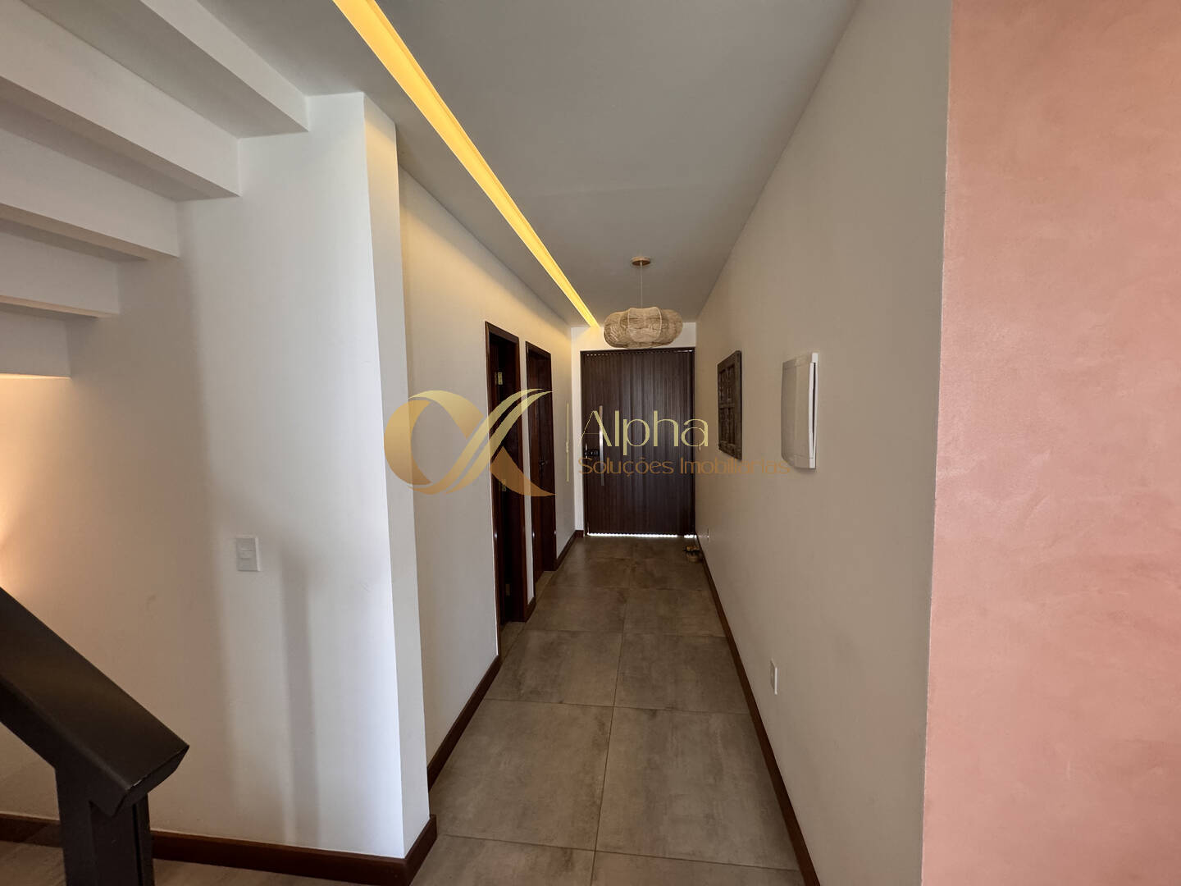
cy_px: 443
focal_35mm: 14
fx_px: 478
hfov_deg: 102.1
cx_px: 590
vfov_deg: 85.7
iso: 250
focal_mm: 2.22
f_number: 2.2
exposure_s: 1/120
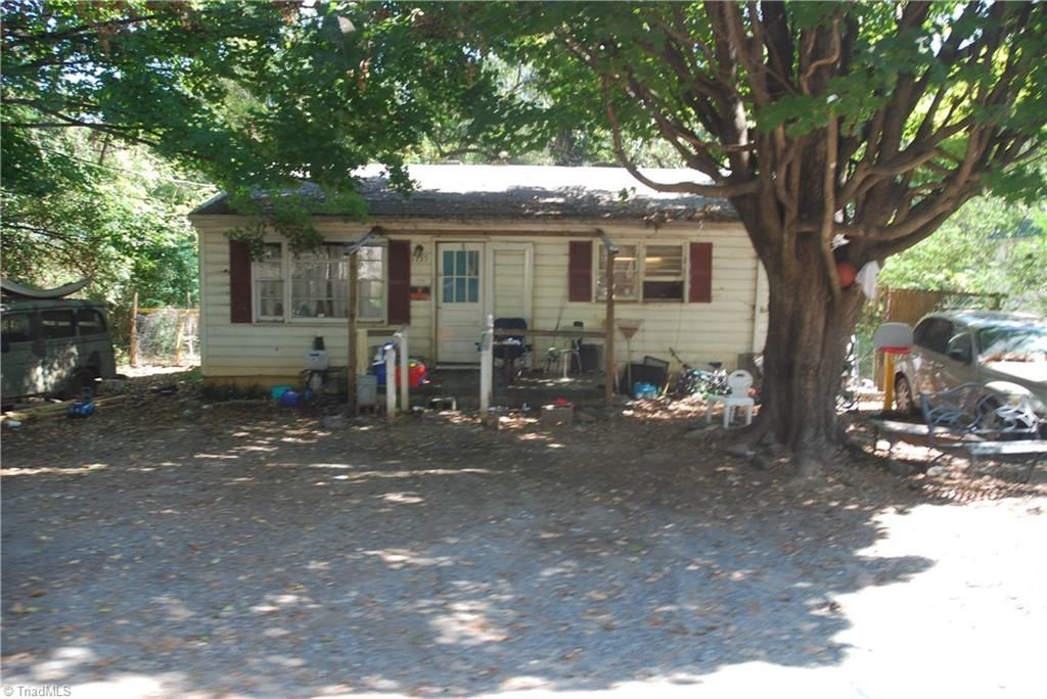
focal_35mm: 27
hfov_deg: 67.4
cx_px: 524
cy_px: 350
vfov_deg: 48.0
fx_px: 786
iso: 200
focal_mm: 18
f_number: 4
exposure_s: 1/60
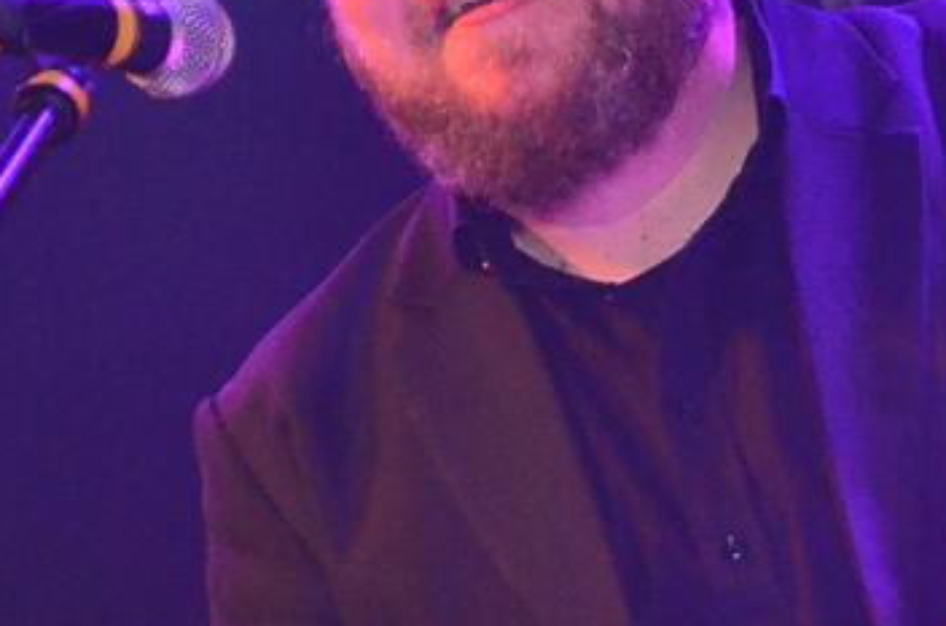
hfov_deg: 9.7
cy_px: 365
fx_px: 5558
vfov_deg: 6.4
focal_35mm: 212
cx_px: 715
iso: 3200
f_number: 5.6
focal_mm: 46
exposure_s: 1/250
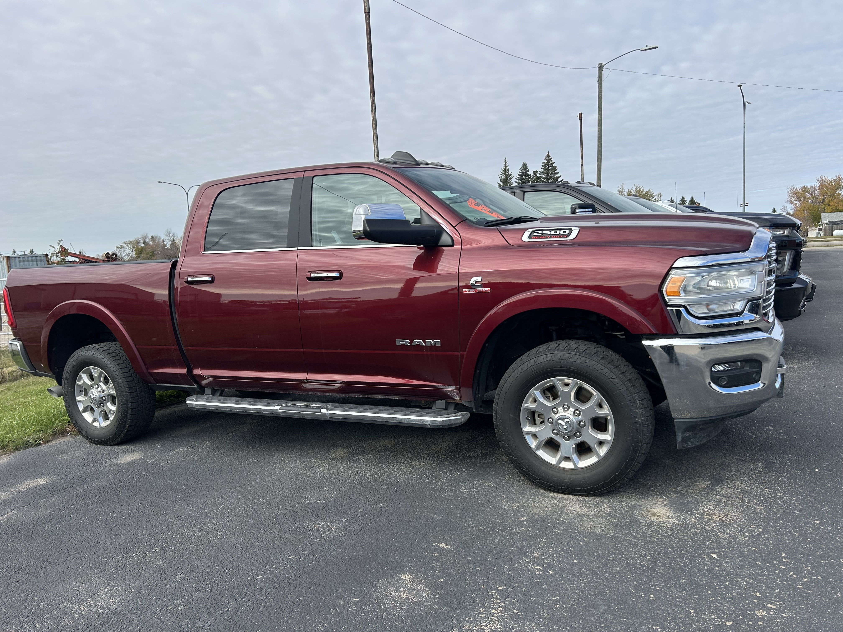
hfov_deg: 67.3
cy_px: 316
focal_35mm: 26
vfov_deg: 53.1
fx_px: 633
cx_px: 422
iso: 50
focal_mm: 5.7
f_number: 1.5
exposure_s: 1/2762
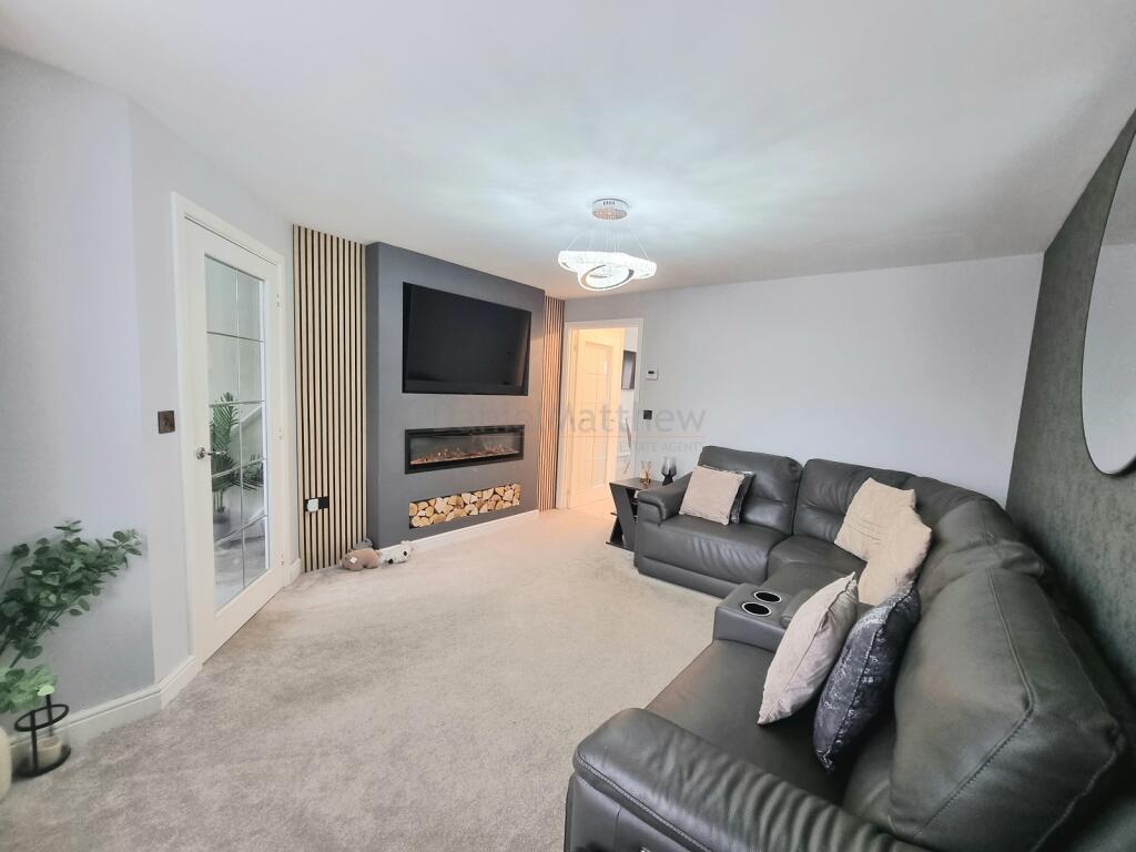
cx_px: 568
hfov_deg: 106.2
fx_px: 427
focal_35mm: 13
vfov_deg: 89.9
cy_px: 426
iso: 125
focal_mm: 2.2
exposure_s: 1/50
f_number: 2.2
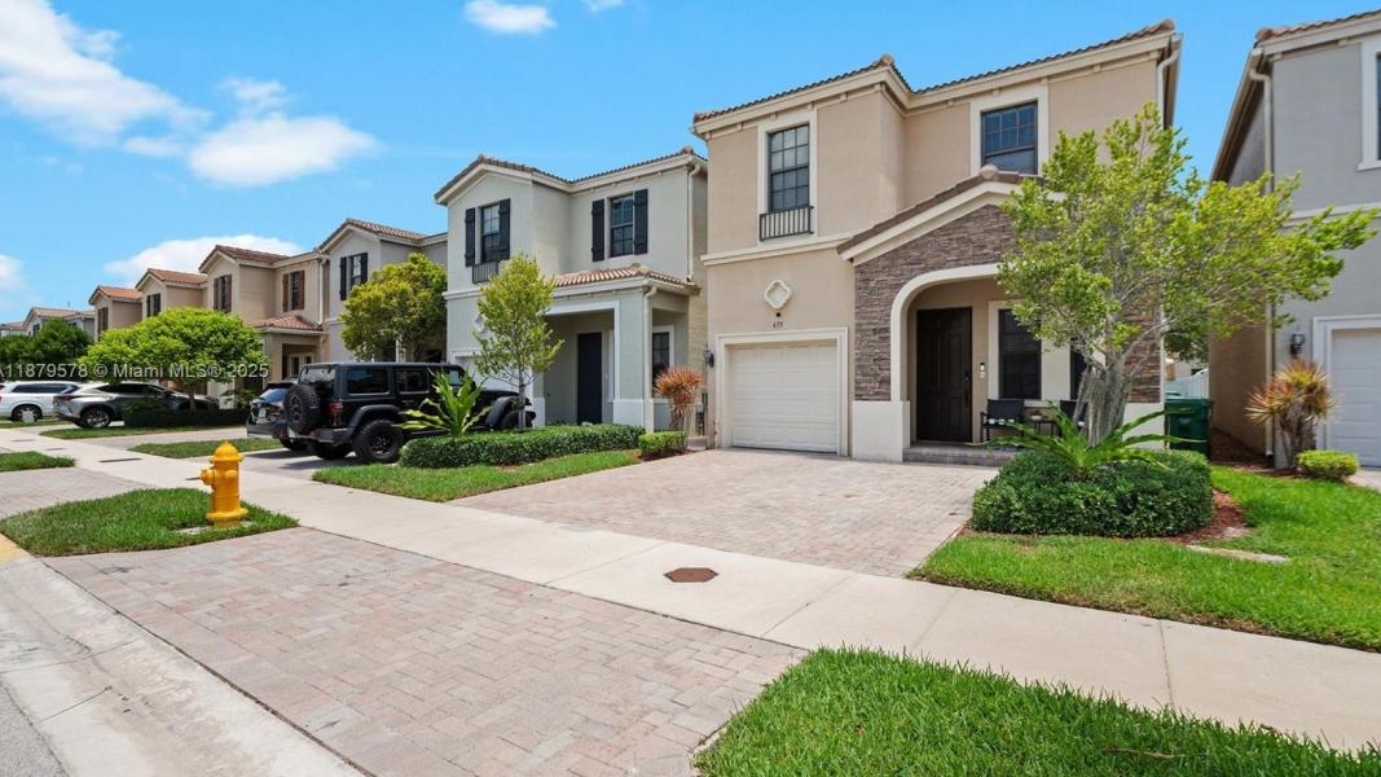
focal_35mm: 17
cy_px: 373
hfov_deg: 95.9
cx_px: 690
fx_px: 622
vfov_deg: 63.9
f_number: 8
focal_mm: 16
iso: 200
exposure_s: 1/320
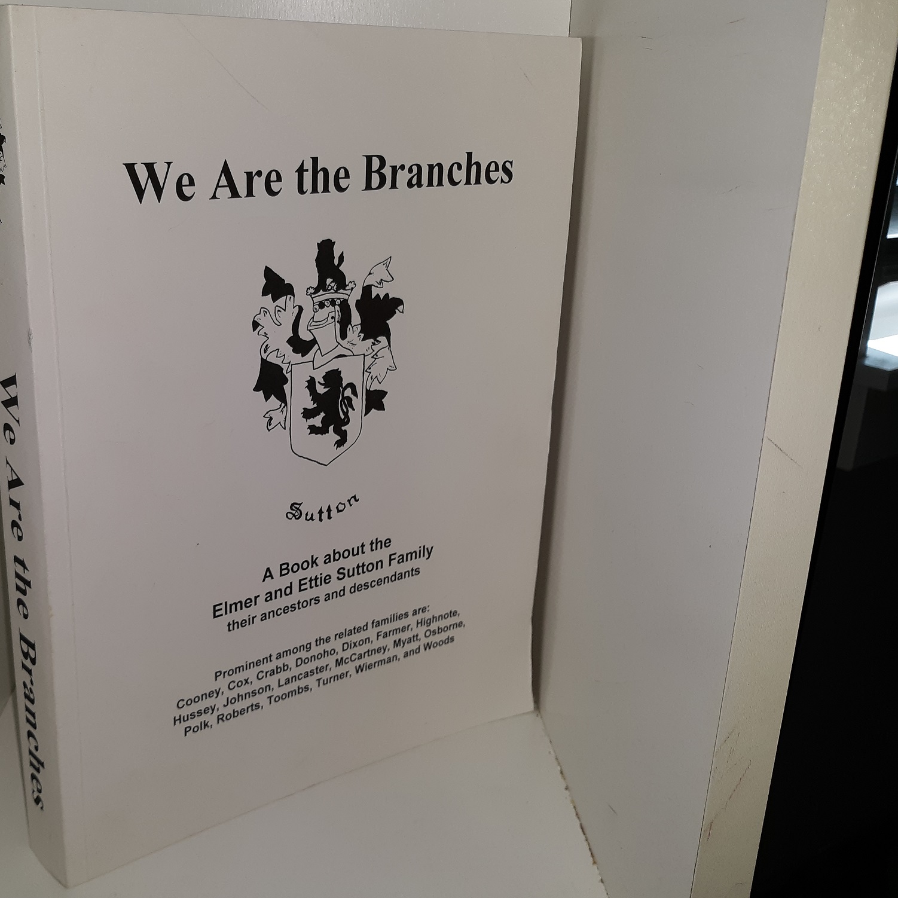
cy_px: 436
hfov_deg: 47.5
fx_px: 998
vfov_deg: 48.4
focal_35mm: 34
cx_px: 282
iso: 40
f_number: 1.7
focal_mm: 3.7
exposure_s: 1/207
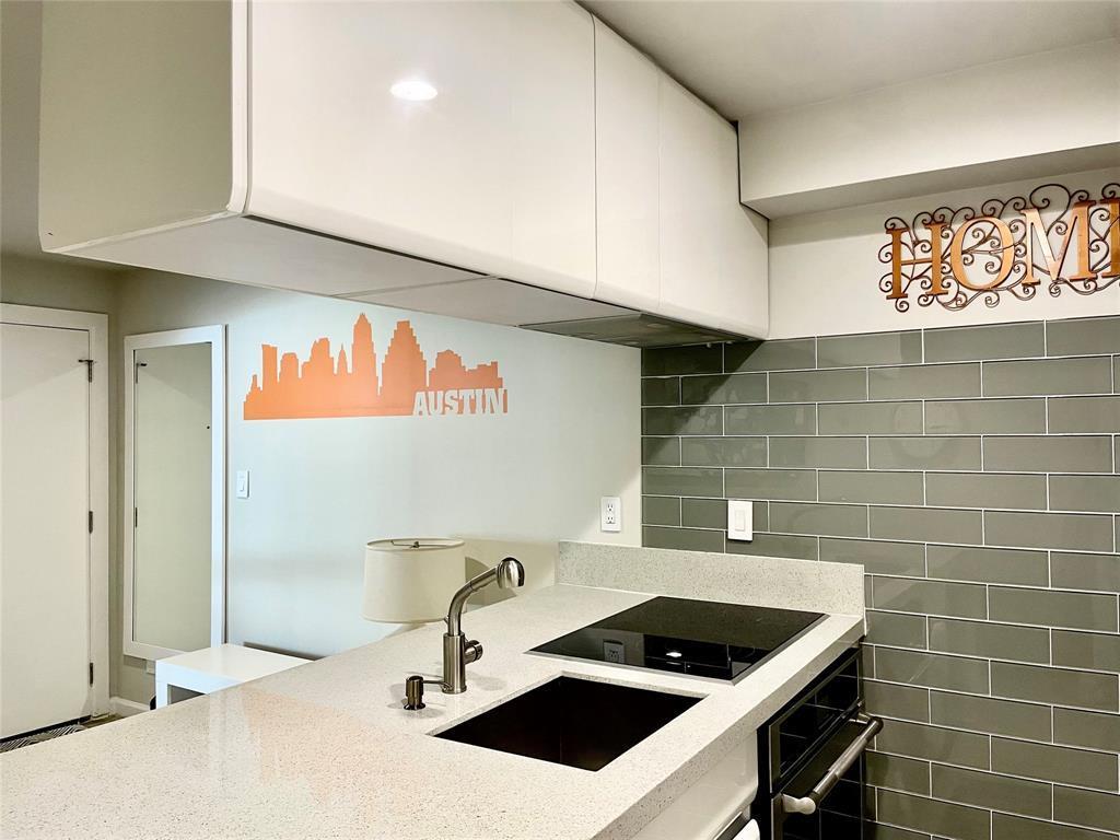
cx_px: 560
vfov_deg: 53.1
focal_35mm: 26
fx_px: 841
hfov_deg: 67.3
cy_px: 420
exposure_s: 1/60
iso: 160
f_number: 1.6
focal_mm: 4.2
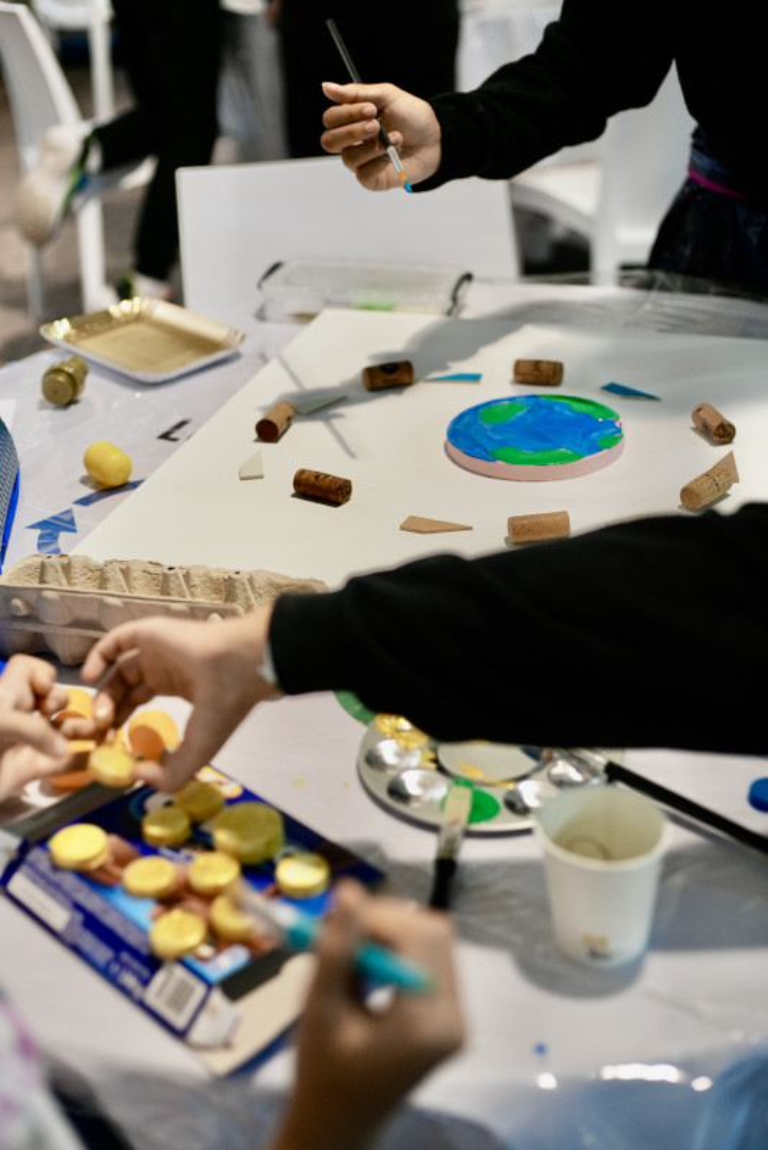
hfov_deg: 27.0
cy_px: 575
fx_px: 1598
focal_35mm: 50
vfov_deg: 39.6
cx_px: 384
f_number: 2.8
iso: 1250
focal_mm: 50
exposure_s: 1/160
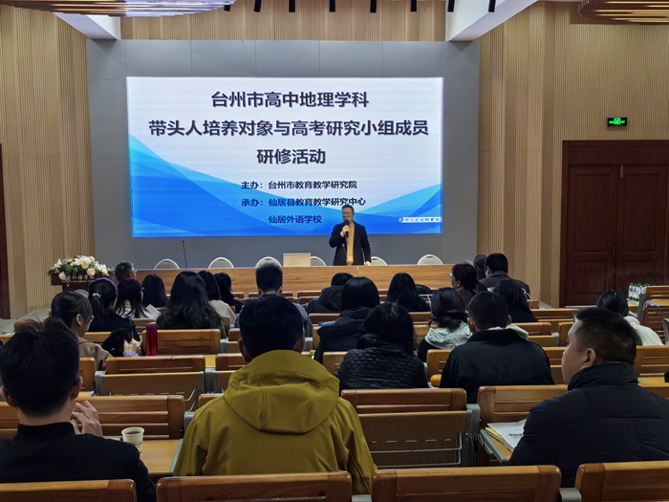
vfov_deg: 35.1
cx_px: 334
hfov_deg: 45.8
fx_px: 792
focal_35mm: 41
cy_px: 251
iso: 160
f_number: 4
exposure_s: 1/50
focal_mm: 5.72
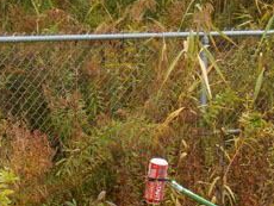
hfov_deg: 16.0
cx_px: 287
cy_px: 262
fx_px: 951
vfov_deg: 12.0
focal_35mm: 120
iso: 220
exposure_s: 1/250
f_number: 4
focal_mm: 8.3
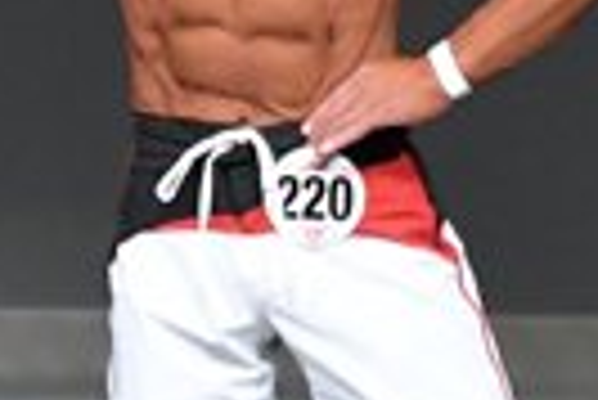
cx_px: -519
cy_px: 184
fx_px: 27554
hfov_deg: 1.2
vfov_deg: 0.8
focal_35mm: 1657
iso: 4000
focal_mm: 190
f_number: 5.6
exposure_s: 1/400
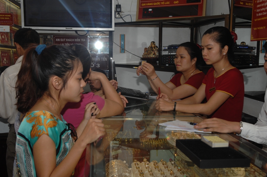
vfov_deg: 31.8
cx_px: 134
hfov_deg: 46.5
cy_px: 88
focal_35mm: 42
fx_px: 311
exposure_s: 1/200
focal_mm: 28
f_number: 6.3
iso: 200
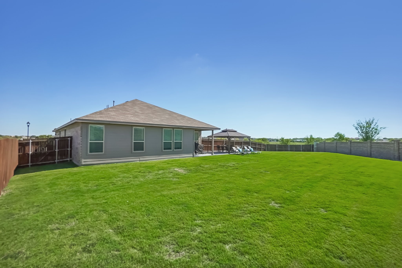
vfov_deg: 77.3
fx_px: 167
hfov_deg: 100.4
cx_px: 201
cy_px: 134
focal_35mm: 15
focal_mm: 10
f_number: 8
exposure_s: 1/2000
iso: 400
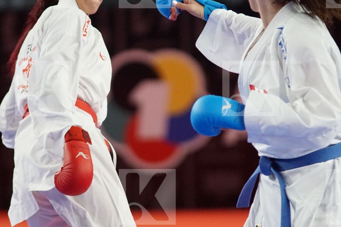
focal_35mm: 484
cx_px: 147
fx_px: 4584
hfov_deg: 4.3
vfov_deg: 2.8
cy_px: 88
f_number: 2.8
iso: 3200
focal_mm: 200
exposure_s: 1/2000
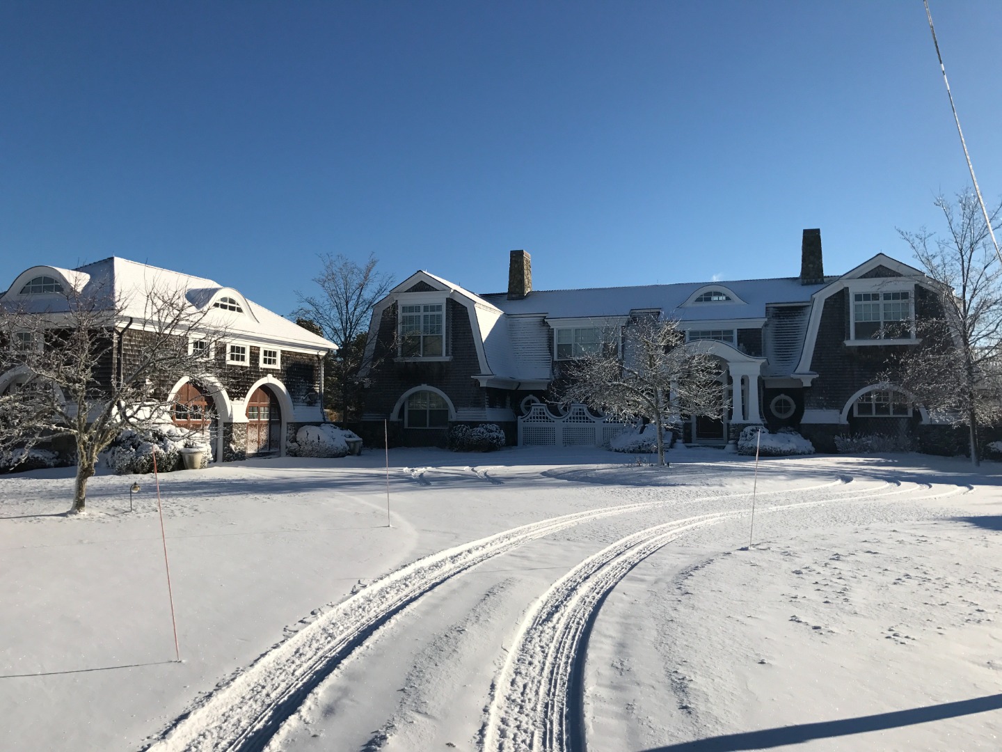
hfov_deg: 63.4
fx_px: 810
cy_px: 376
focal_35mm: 28
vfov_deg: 49.7
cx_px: 501
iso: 20
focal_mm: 3.99
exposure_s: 1/4000
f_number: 1.8
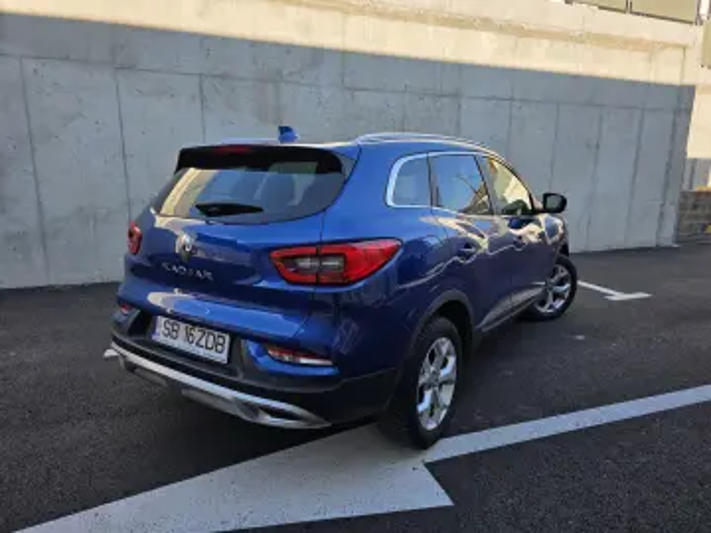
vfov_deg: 58.9
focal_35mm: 23
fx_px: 472
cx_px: 356
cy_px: 266
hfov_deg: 73.9
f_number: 1.7
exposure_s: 1/3345
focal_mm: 6.3
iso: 80
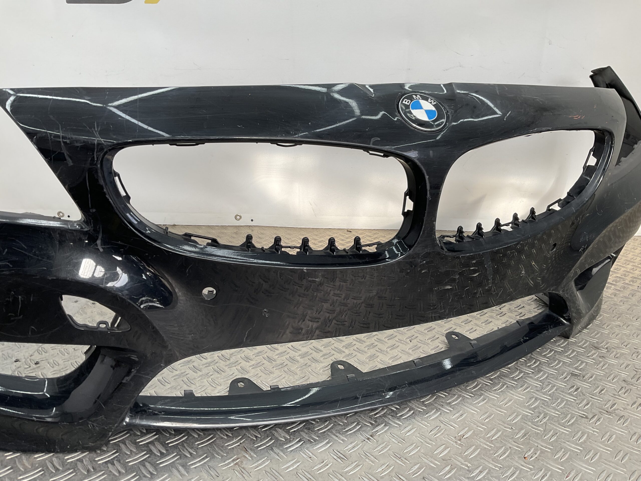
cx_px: 320
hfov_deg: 61.7
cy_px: 240
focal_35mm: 29
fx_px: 537
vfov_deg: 48.2
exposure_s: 1/205
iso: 16
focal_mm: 3
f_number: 1.8
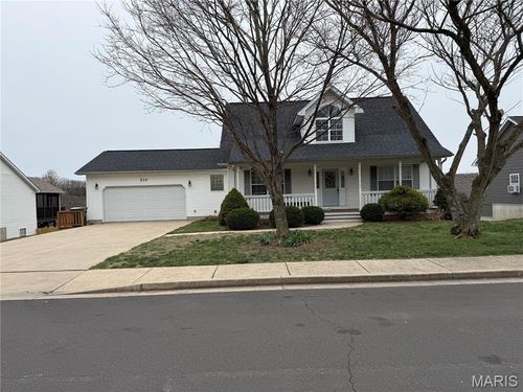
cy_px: 196
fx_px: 363
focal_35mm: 24
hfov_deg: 71.6
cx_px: 262
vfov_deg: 56.8
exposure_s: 1/2053
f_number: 1.78
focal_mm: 6.76
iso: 80
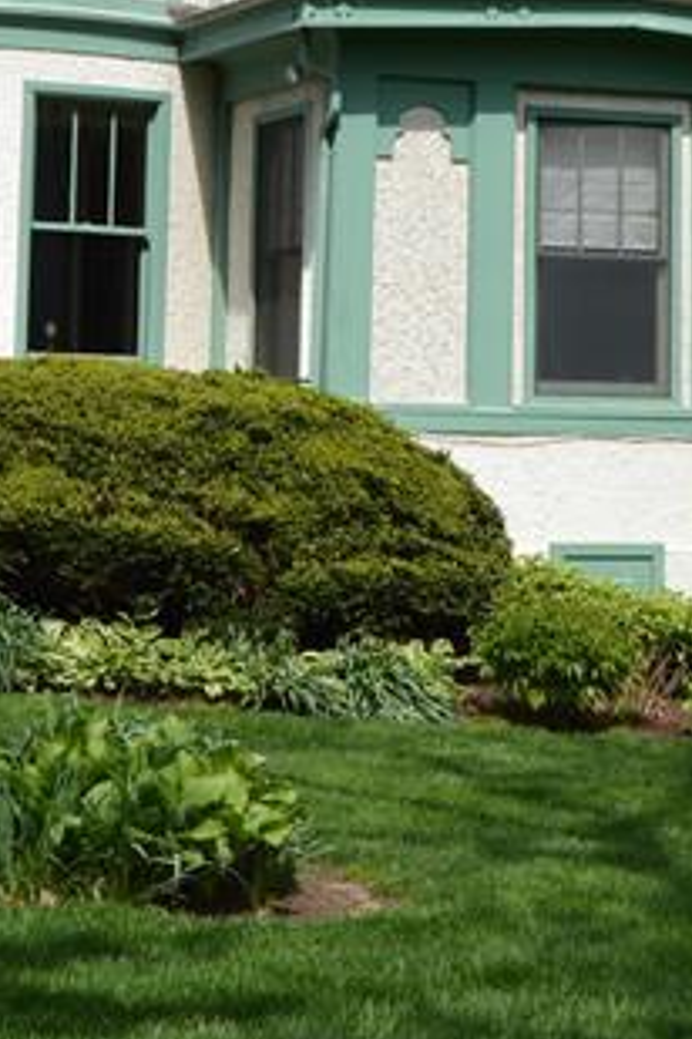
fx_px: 2739
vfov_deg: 20.7
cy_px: -30
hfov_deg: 14.4
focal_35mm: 95
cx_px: 291
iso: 100
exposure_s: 1/250
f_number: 8
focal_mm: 18
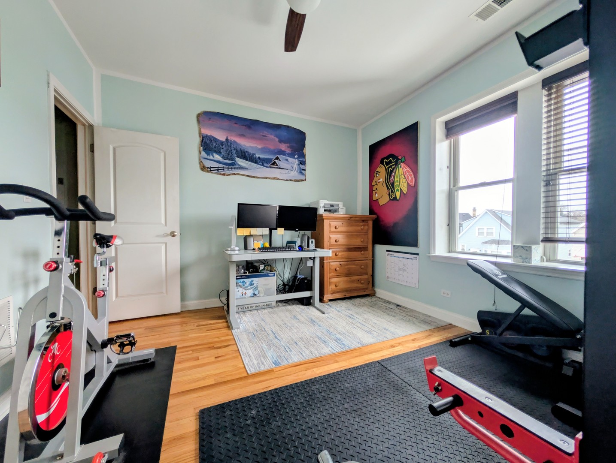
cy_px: 232
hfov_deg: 110.5
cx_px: 308
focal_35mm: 12
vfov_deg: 94.6
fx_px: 214
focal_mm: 2.02
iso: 67
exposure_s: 1/90.5
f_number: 1.7
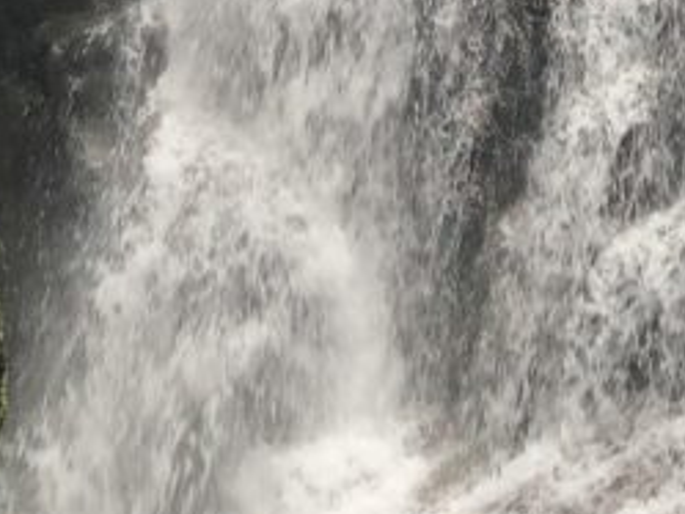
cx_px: 572
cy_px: -500
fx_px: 2277
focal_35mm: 115
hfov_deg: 16.9
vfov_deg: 11.6
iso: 40
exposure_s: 1/120
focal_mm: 3.99
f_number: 1.8
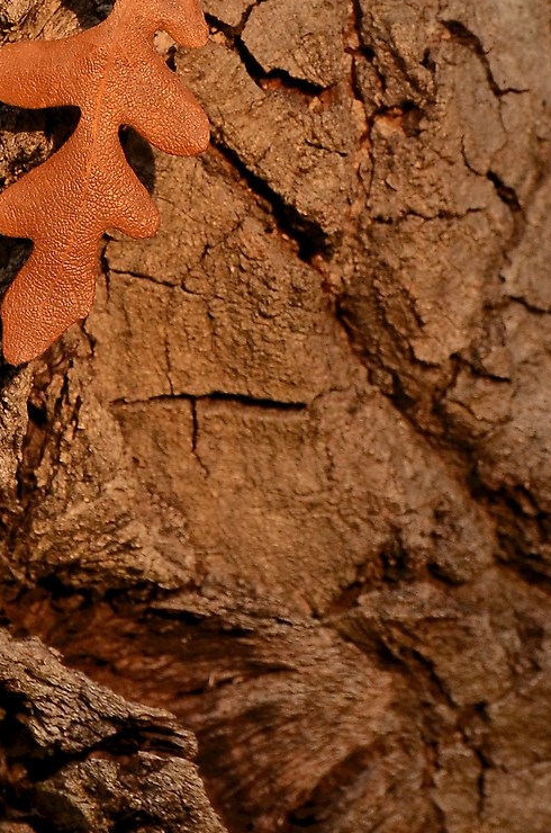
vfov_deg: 7.0
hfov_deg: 4.7
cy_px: -320
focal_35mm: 292
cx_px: 1
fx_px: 6735
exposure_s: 1/200
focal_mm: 60
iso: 160
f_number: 5.6
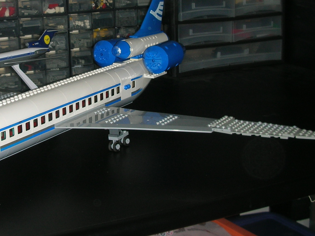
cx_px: 81
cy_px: 62
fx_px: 601
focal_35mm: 66
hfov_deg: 29.0
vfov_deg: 22.1
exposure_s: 1/60.1
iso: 50
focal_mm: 5.8
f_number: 3
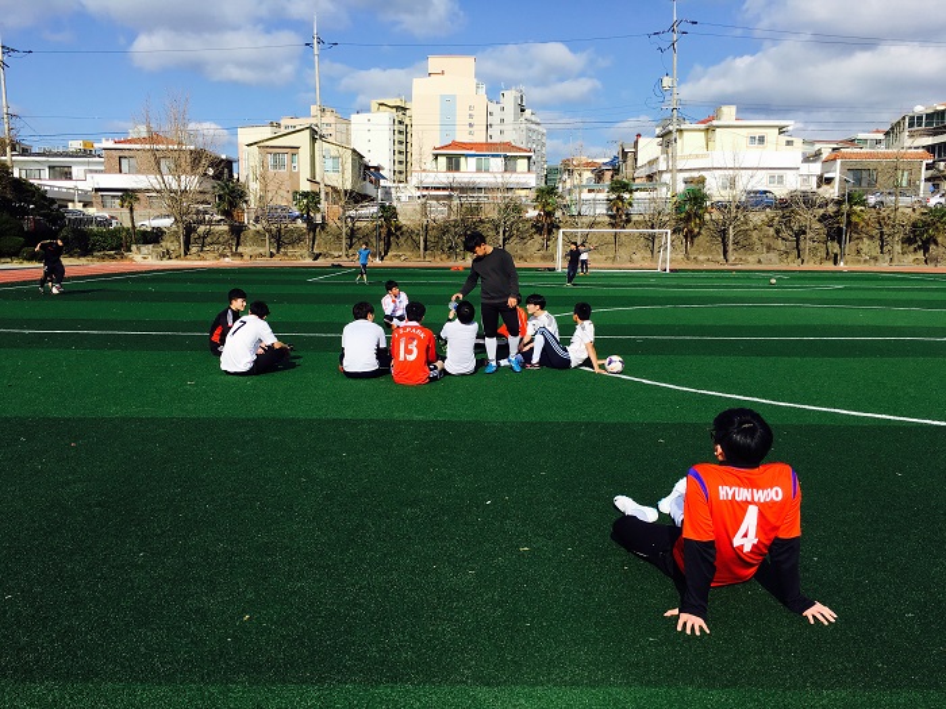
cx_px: 473
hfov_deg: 61.7
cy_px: 354
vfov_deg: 48.2
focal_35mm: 29
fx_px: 793
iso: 25
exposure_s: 1/2079
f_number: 2.2
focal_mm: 4.15
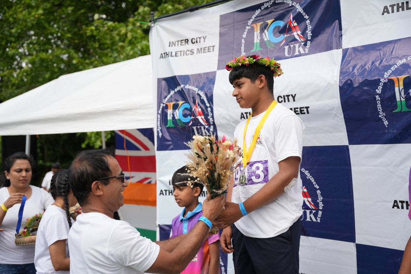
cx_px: 206
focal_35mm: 40
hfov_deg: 48.4
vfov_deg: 33.3
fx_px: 458
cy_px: 137
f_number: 2.8
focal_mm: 40.1
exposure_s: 1/2500
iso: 250
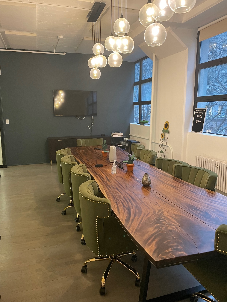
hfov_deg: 53.1
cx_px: 114
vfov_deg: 67.3
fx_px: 227
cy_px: 151
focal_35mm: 26
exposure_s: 1/60
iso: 320
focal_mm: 4.2
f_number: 1.6
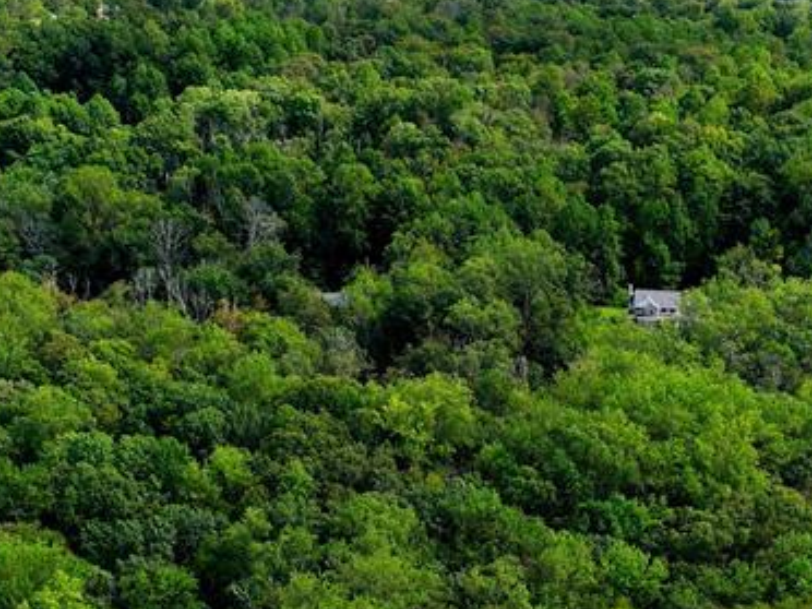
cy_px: 473
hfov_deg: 29.3
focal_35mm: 66
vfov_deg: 22.0
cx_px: 495
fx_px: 1548
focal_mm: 12.29
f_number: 2.8
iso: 140
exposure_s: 1/1600
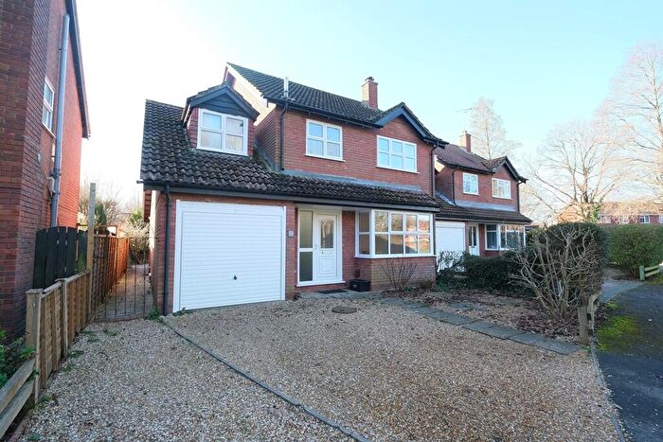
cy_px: 221
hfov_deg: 93.3
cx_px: 332
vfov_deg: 70.5
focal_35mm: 17
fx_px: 313
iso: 320
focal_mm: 11
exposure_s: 1/110
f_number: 5
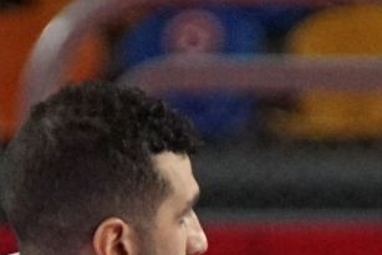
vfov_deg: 1.0
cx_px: 543
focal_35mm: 1318
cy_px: 678
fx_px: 13991
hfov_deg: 1.6
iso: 3200
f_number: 2.8
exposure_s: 1/2000
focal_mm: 150
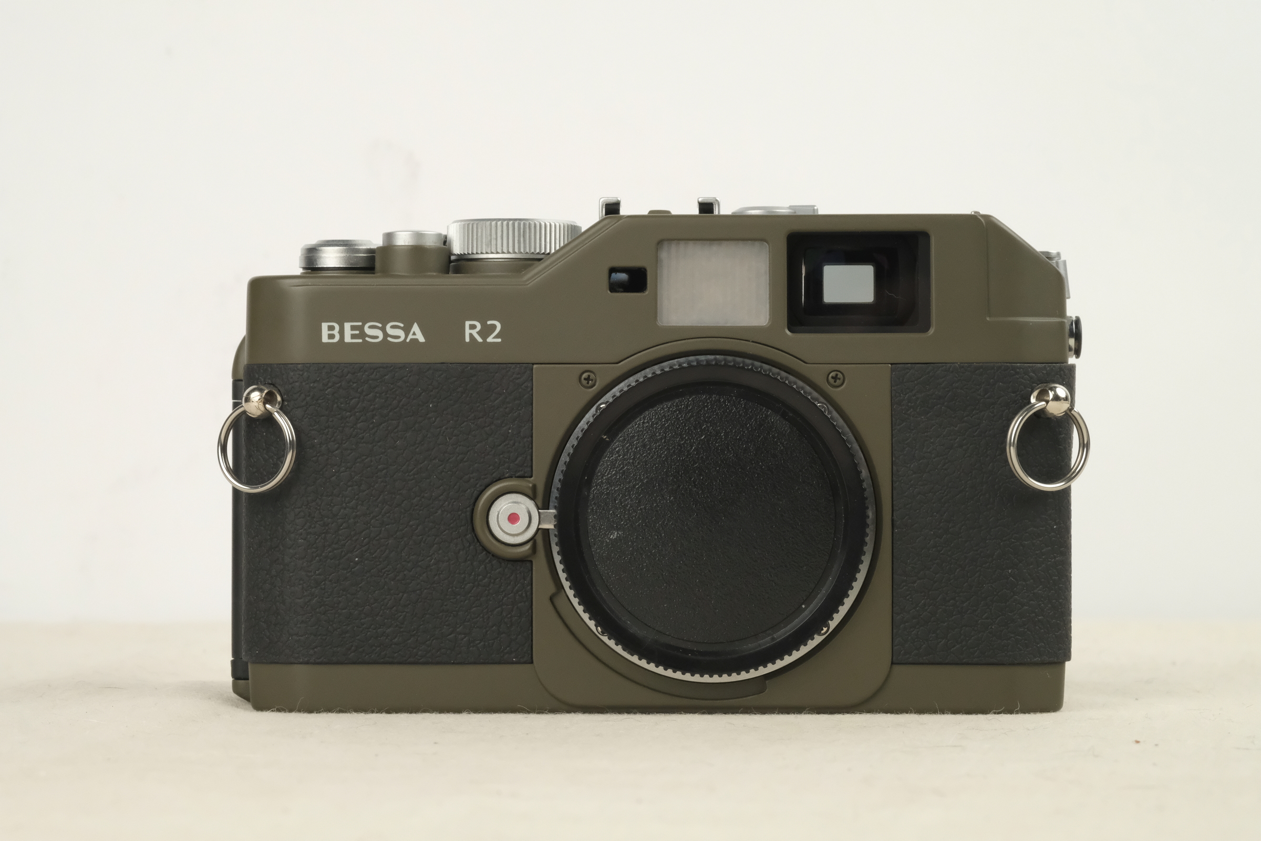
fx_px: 3152
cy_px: 420
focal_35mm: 90
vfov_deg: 15.2
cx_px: 630
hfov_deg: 22.6
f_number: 14
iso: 3200
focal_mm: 60
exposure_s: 1/125
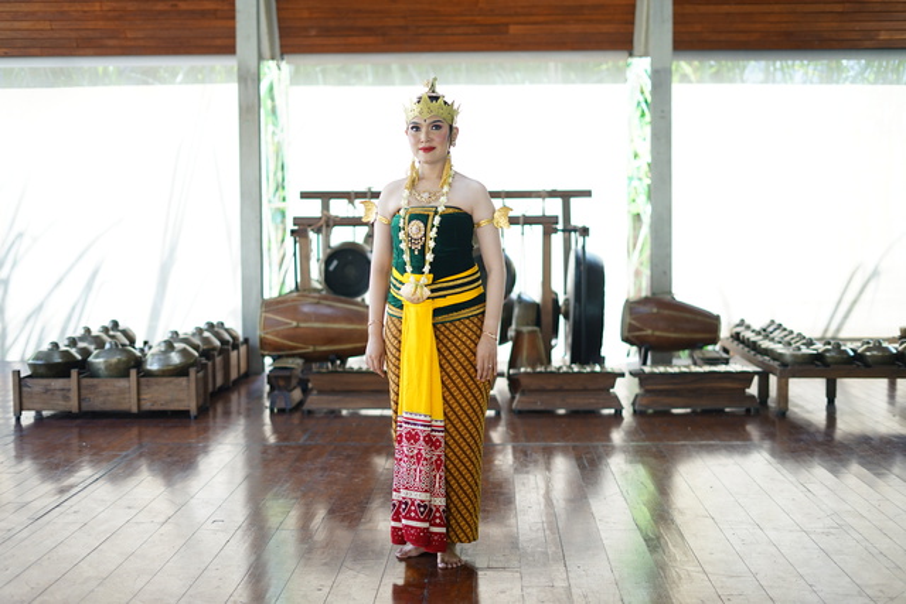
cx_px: 453
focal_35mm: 50
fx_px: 1259
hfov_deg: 39.6
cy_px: 302
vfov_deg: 27.0
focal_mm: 50
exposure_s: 1/500
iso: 500
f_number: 1.8
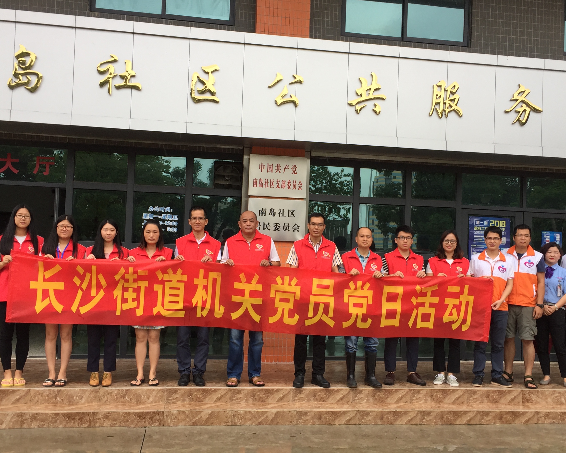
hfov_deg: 45.8
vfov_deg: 37.3
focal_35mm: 40
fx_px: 670
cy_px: 233
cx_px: 305
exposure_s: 1/416
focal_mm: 4.15
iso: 32
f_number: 2.2
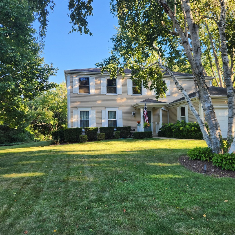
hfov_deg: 57.0
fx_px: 215
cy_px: 120
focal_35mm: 28
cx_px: 137
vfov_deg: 57.3
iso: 20
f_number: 1.8
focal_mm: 5.4
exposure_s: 1/180
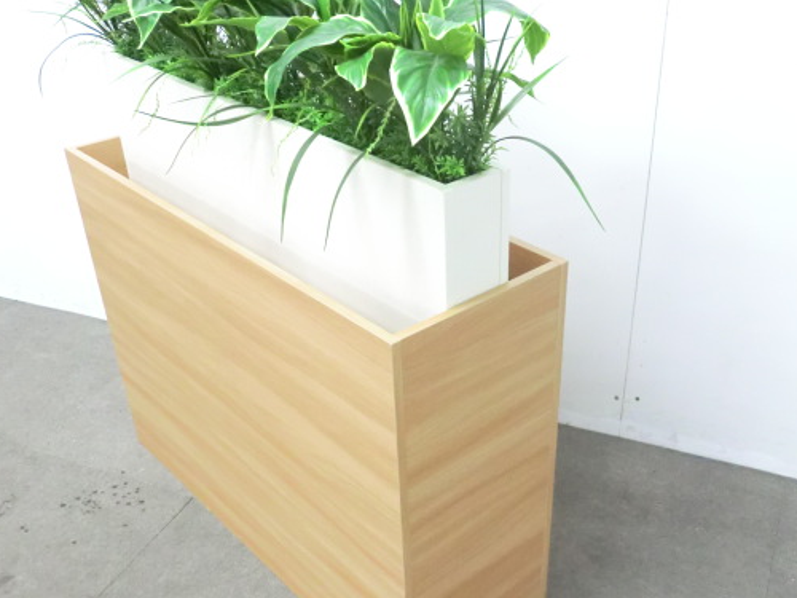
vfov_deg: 35.0
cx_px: 464
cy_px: 356
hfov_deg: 45.6
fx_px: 944
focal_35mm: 41
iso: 800
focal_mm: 5.8
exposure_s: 1/30
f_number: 3.5
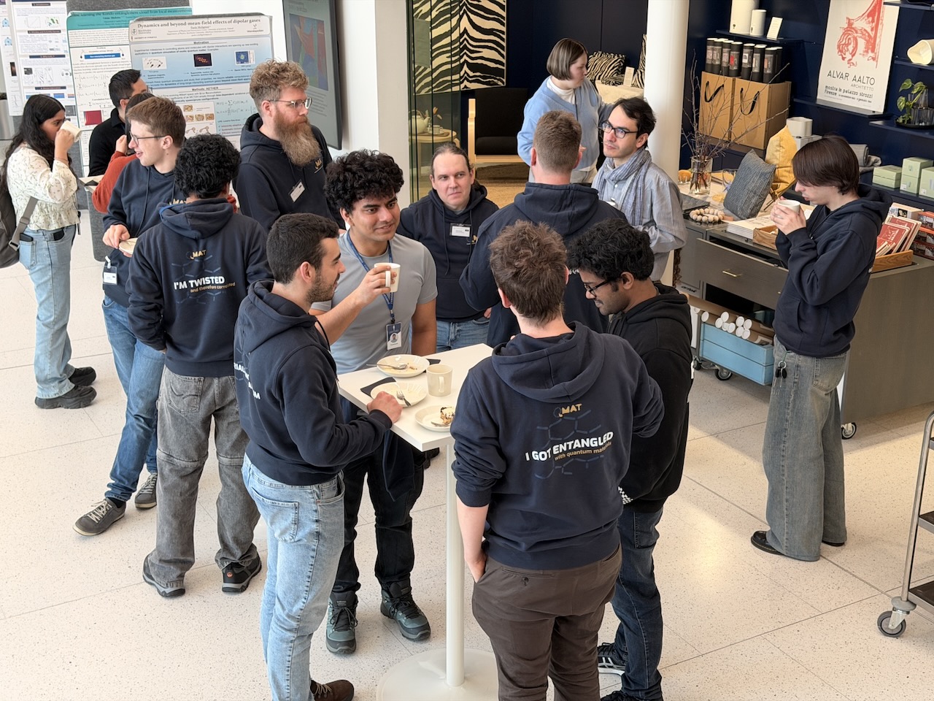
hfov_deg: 39.7
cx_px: 467
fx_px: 1295
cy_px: 350
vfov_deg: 30.3
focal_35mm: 48
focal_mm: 6.76
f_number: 1.78
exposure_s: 1/98
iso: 100
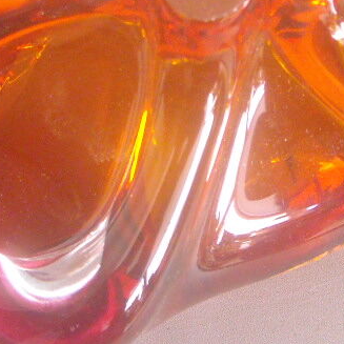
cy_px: 1
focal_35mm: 97
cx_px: 188
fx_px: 1091
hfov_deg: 17.9
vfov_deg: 17.5
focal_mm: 5.7
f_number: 2.8
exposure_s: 1/38
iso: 400
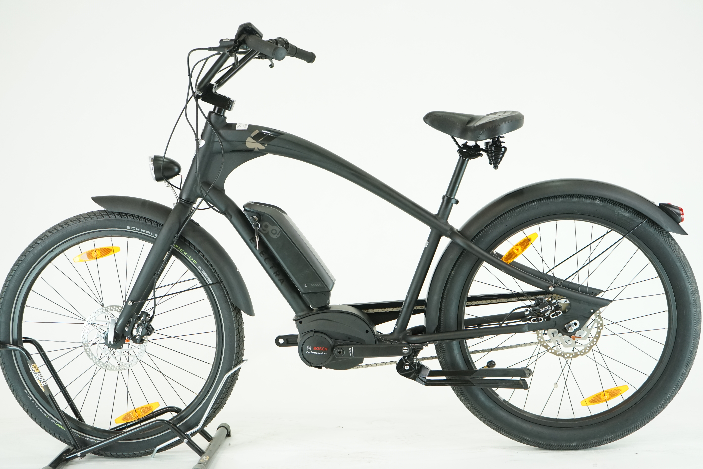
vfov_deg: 24.2
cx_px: 349
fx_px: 1093
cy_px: 228
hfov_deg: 35.6
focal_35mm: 56
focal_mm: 53
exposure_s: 1/200
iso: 1600
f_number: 5
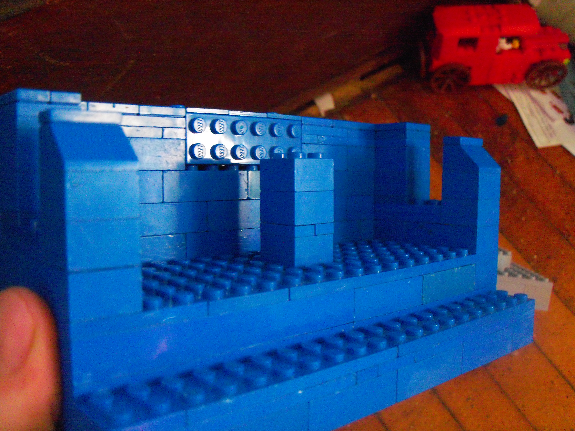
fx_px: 581
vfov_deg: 40.7
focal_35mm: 35
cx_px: 288
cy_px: 216
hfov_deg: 52.6
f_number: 3
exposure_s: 1/20
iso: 400
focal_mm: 6.3
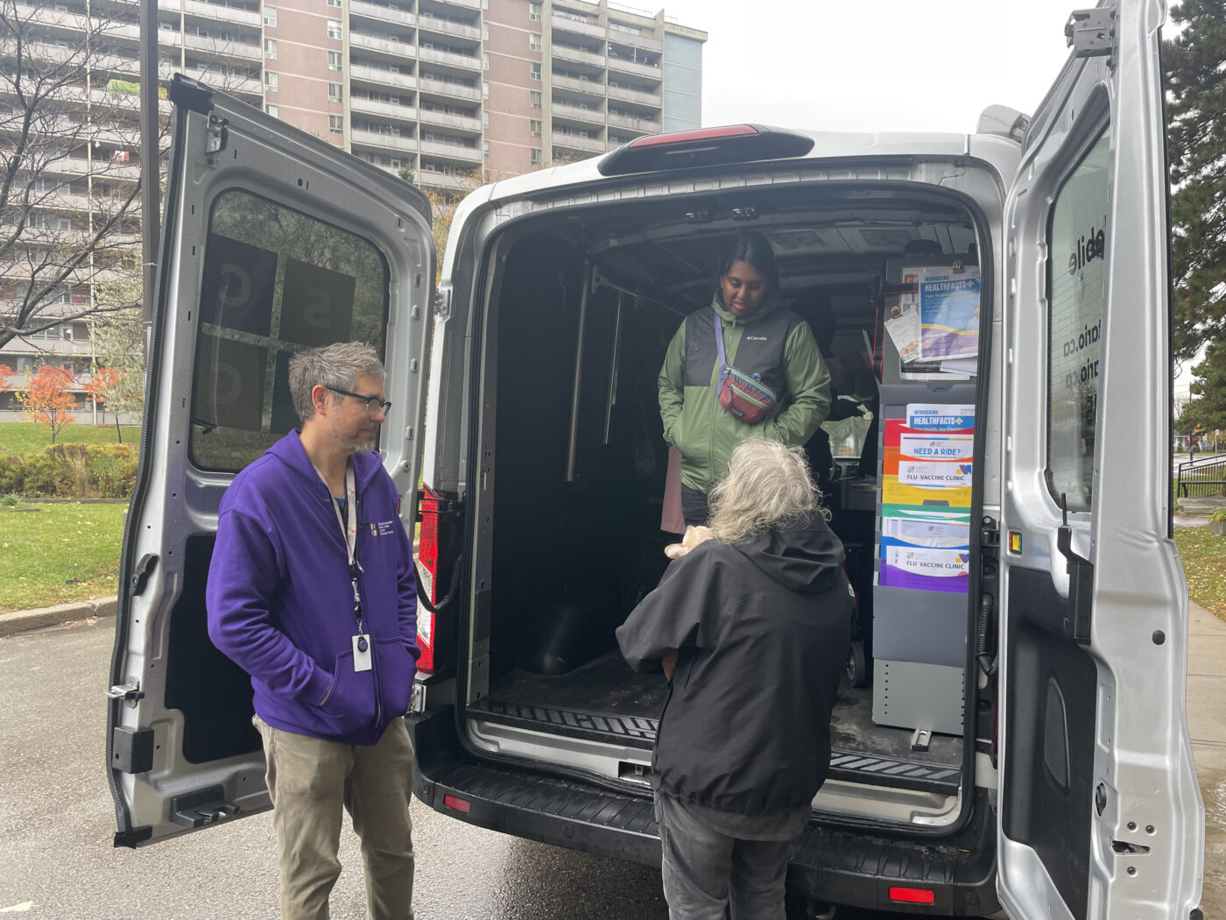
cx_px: 613
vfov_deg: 53.1
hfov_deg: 67.3
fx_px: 921
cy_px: 460
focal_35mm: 26
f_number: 1.6
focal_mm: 4.2
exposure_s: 1/121
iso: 50
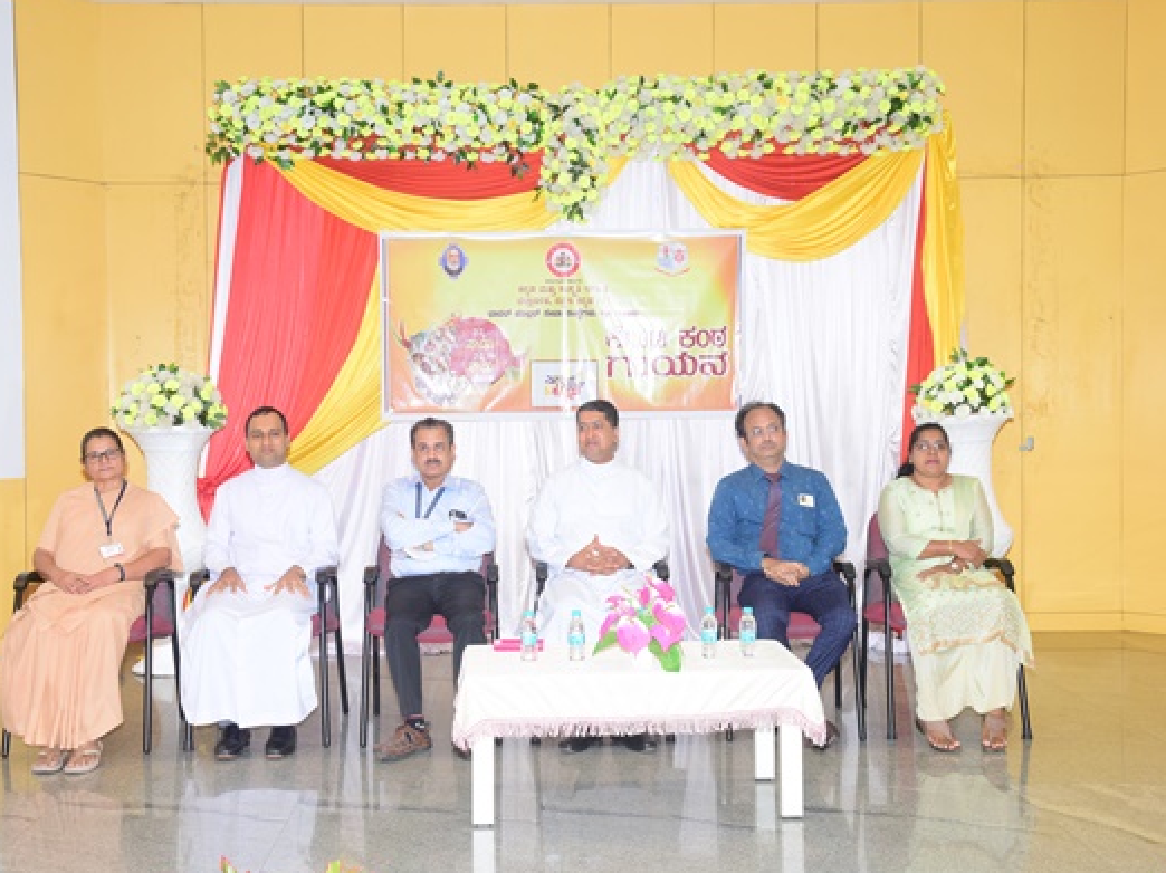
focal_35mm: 42
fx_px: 1414
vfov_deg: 34.3
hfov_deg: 44.8
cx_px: 567
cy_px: 442
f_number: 6.3
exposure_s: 1/80
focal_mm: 38
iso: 800
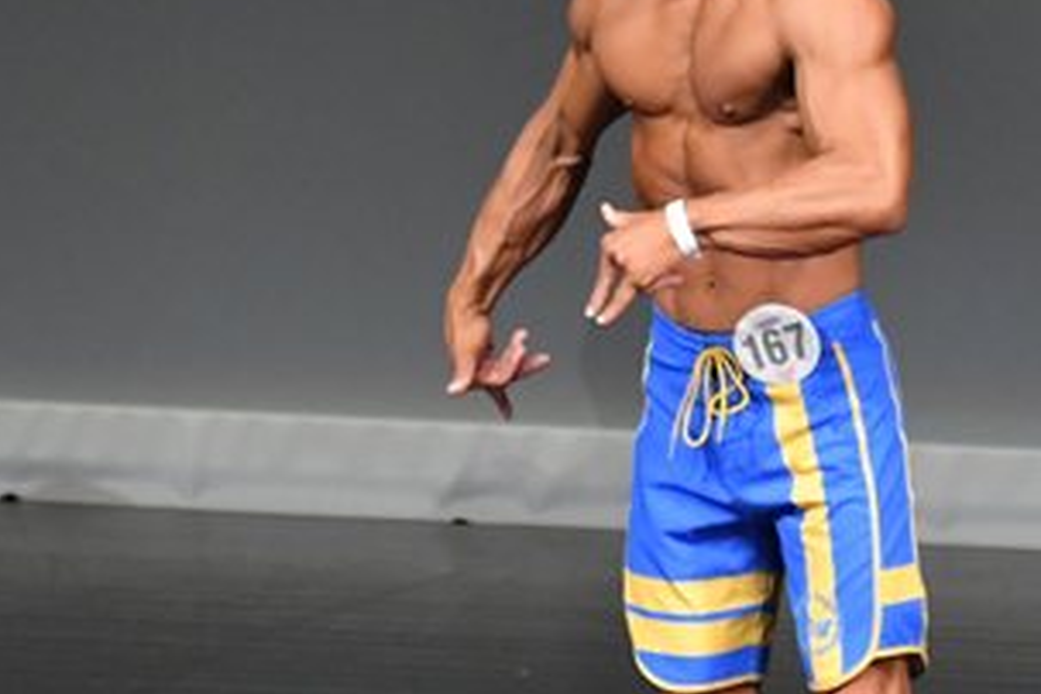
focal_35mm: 882
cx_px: 1194
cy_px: 460
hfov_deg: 2.3
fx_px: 25503
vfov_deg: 1.6
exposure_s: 1/400
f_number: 5.6
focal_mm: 230
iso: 5000
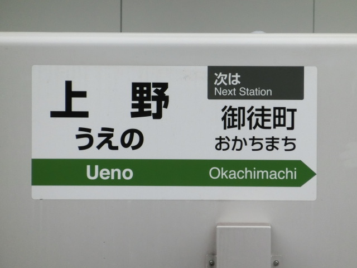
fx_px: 4641
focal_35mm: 450
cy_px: 134
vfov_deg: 3.3
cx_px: 178
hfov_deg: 4.4
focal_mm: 81
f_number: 5.9
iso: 800
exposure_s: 1/400
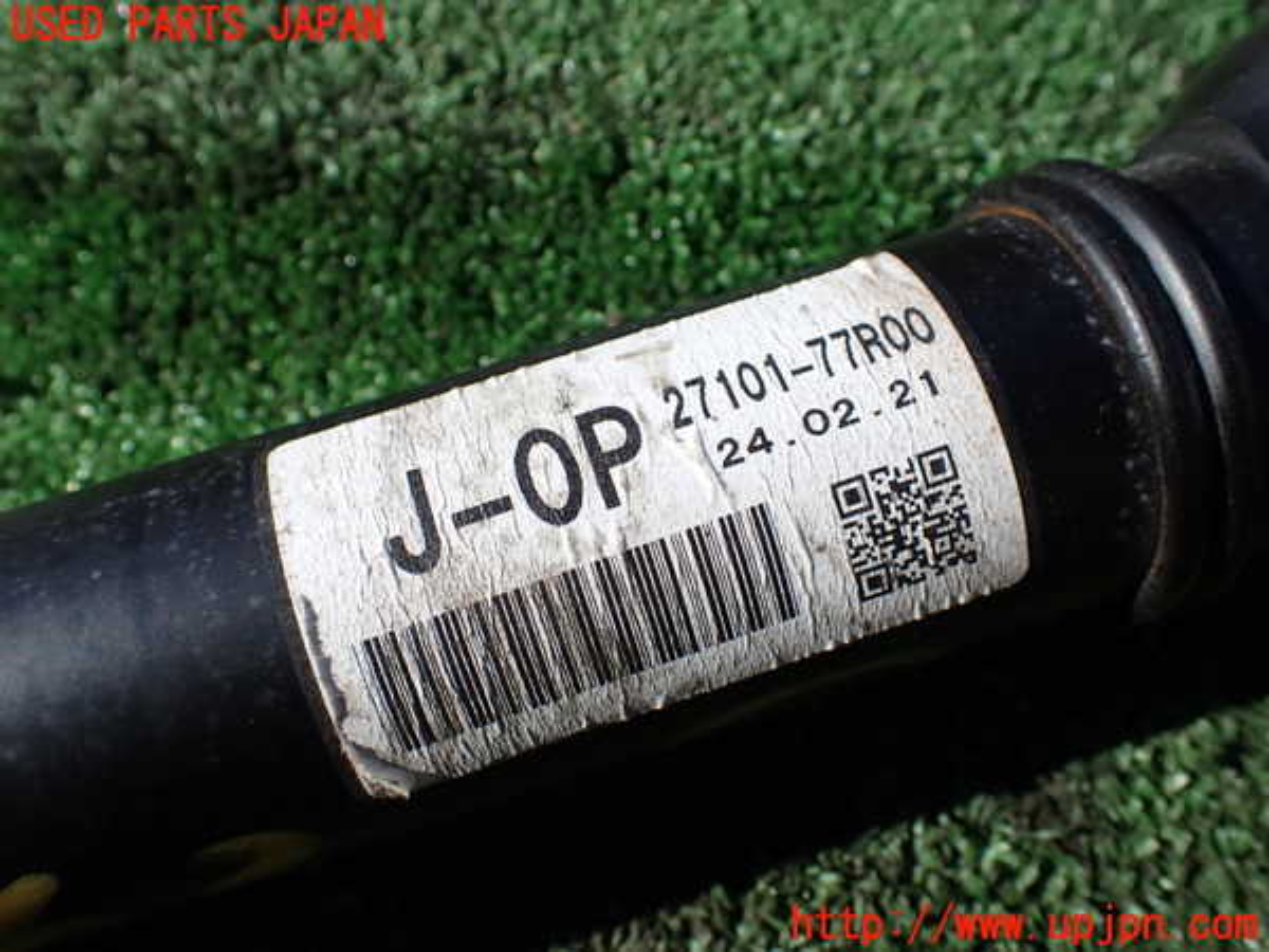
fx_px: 1100
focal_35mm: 30
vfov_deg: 46.8
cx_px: 634
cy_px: 476
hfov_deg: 60.0
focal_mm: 5.4
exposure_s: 1/160
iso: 100
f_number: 9
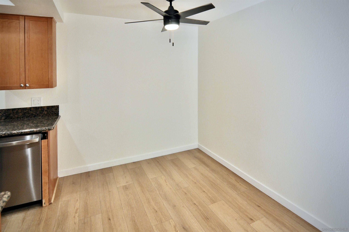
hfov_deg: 95.1
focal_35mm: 16
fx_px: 160
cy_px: 116
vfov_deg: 71.9
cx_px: 174
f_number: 4.5
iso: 400
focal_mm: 11
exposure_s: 1/80
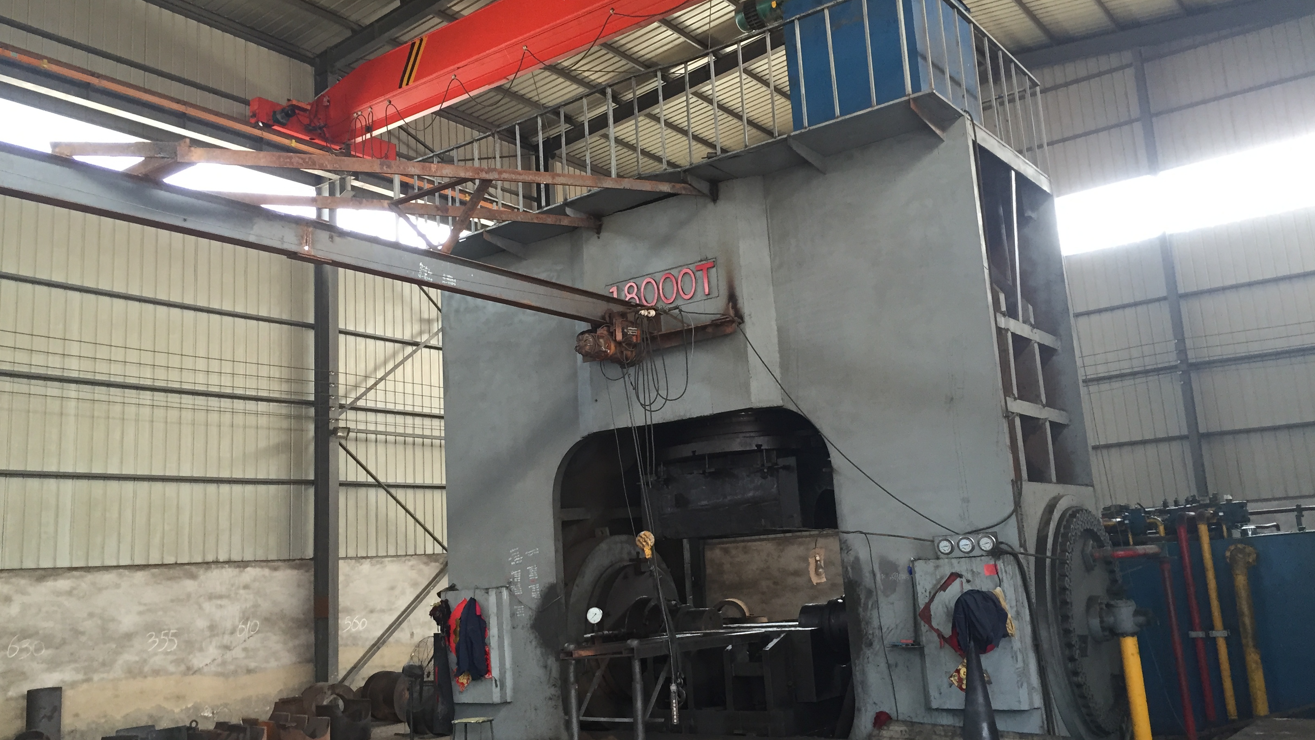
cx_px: 650
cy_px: 355
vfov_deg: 36.7
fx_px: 1116
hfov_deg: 61.0
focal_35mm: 32
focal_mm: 4.15
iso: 50
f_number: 2.2
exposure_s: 1/30
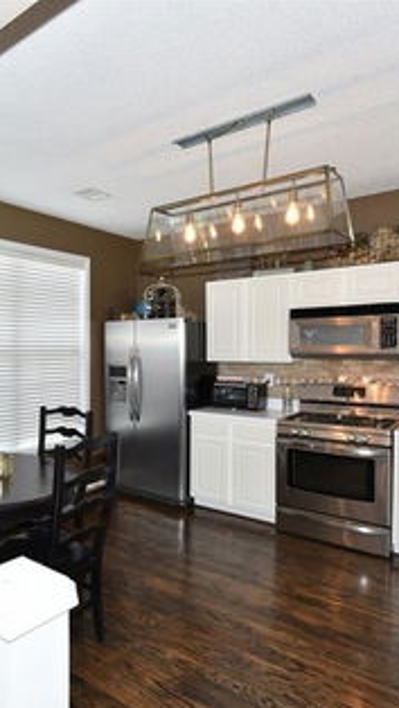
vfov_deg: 76.3
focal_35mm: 24
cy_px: 359
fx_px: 451
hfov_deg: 43.3
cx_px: 34
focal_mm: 15
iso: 800
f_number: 8
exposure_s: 1/60
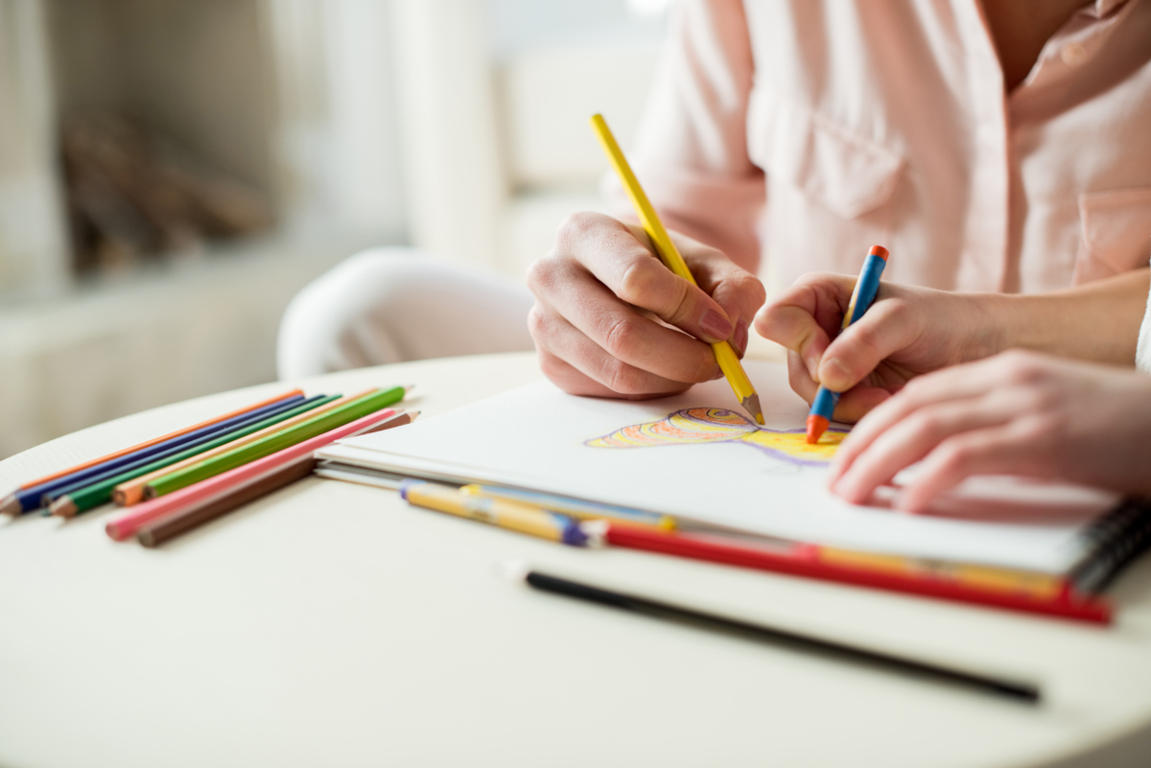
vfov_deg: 27.0
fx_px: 1599
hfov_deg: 39.6
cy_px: 384
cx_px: 576
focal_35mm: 50
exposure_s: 1/160
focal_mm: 50
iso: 320
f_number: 2.5
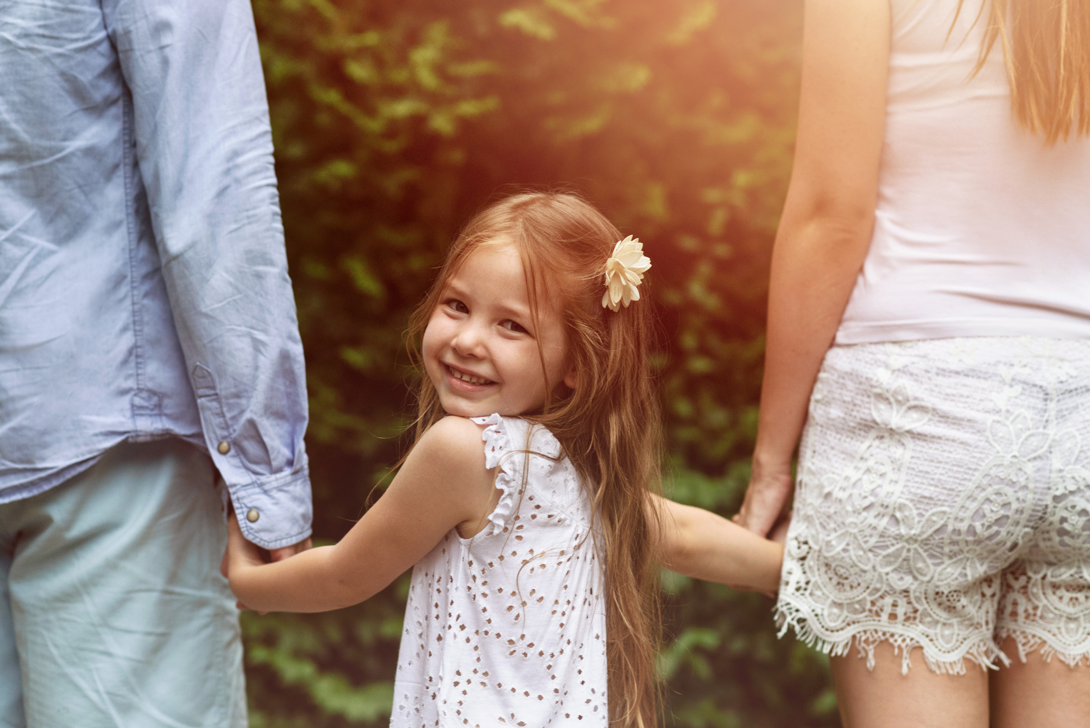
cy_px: 364
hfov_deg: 23.9
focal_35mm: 85
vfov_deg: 16.1
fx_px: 2575
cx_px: 545
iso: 2000
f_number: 2.8
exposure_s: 1/160
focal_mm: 85
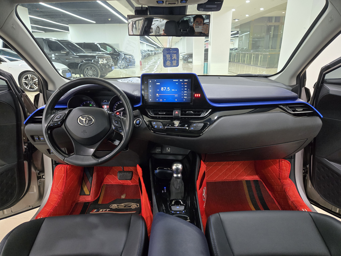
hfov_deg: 73.9
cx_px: 170
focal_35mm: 23
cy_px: 128
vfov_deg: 58.9
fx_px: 227
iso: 640
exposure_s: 1/100
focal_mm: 5.4
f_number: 1.8
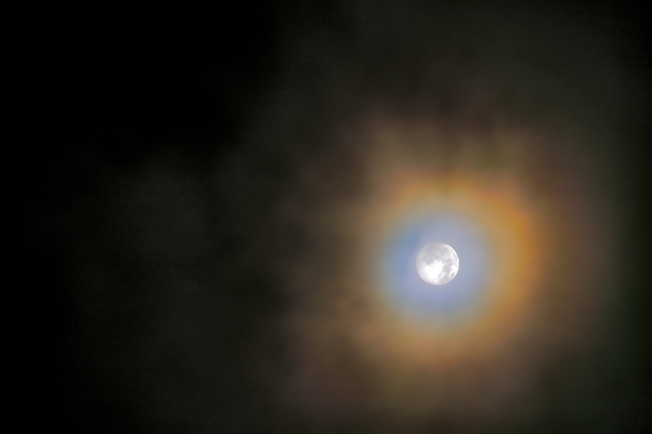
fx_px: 4301
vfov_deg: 5.8
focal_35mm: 238
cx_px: 326
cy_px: 217
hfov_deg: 8.7
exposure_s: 1/8
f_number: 5.6
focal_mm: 237.5
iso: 100
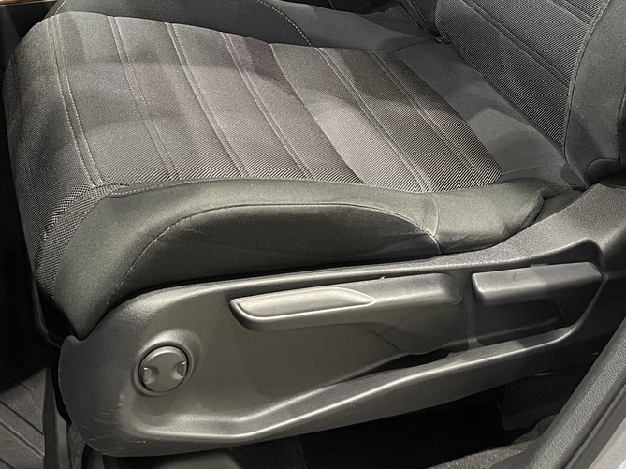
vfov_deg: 24.6
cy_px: -26
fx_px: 1012
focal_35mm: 56
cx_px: 313
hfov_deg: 34.4
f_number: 1.6
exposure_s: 1/50
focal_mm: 4.2
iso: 320
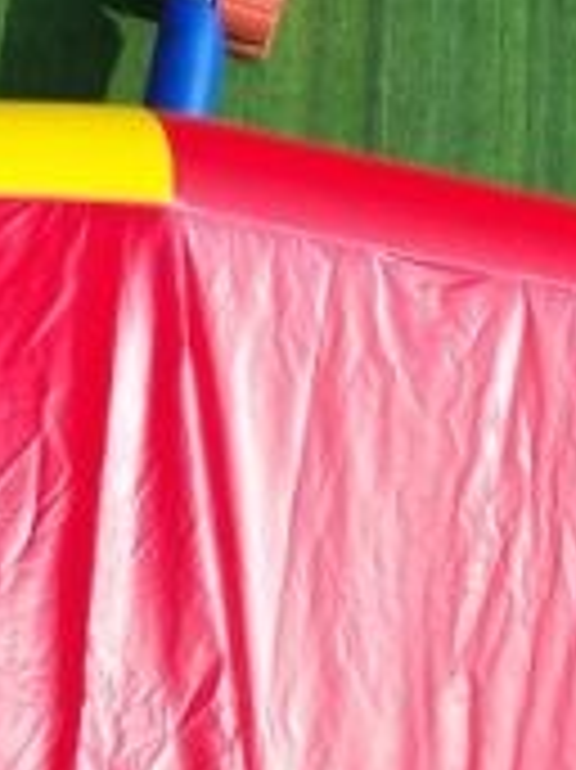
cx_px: -126
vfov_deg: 13.1
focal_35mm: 144
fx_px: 3199
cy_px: 1067
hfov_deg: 10.1
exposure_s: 1/2500
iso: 160
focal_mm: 6.72
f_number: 1.7
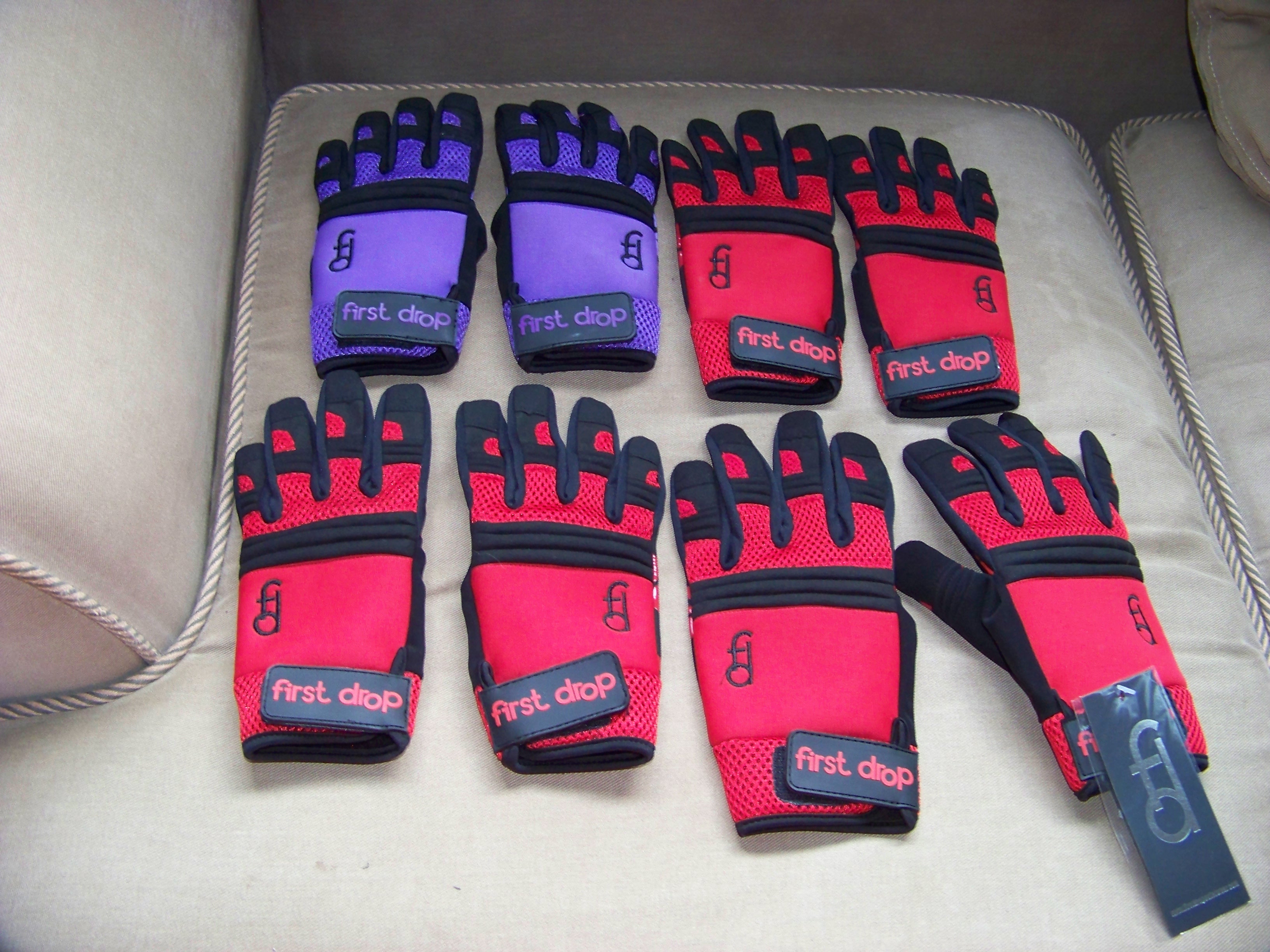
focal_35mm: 36
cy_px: 476
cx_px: 635
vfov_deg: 39.7
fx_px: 1321
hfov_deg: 51.4
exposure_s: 1/30
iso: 200
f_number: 2.8
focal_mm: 5.85
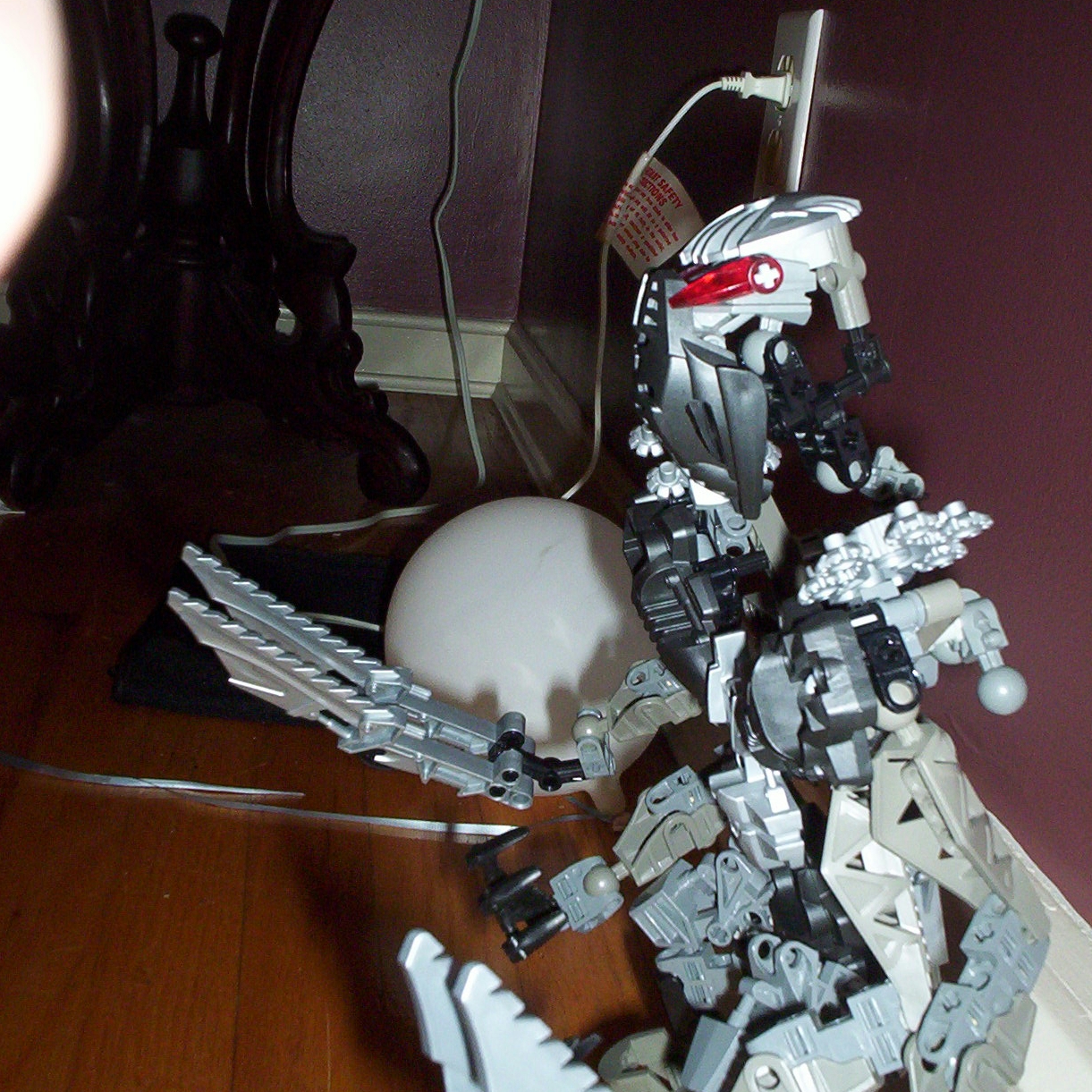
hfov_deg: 37.6
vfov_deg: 37.5
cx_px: 549
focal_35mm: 45
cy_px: 588
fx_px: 1606
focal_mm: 4.99
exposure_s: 1/60
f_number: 4.5
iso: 140
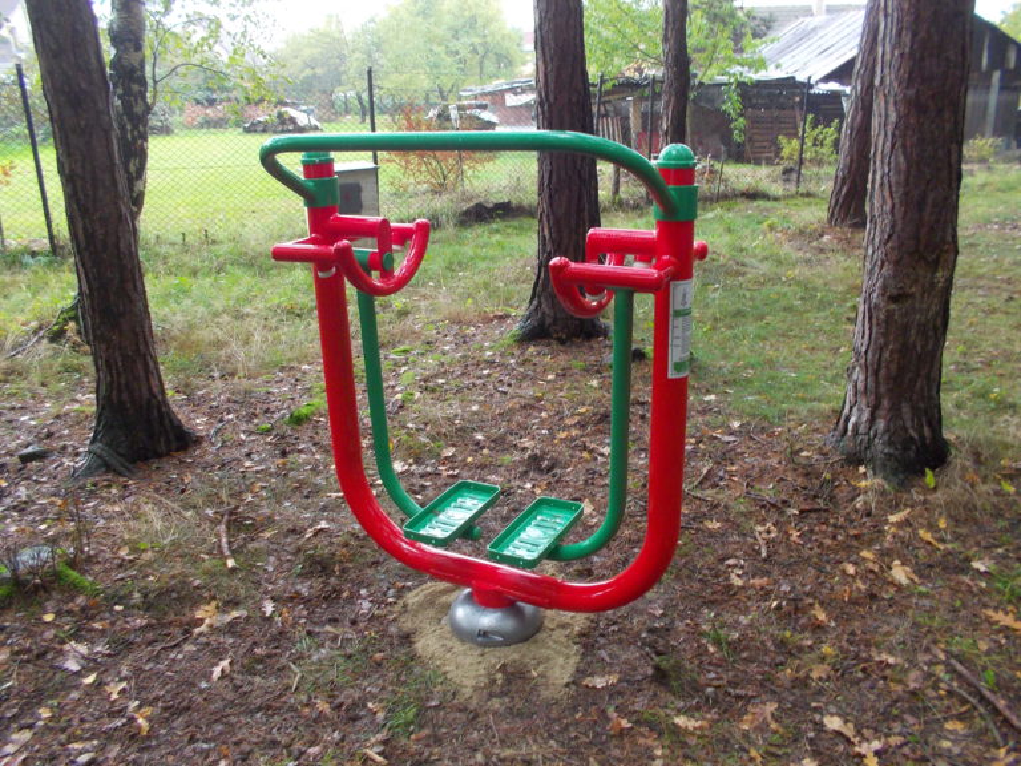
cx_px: 510
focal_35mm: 29
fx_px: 855
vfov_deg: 48.2
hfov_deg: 61.7
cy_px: 383
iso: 200
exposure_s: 1/25
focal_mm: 4.1
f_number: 3.3
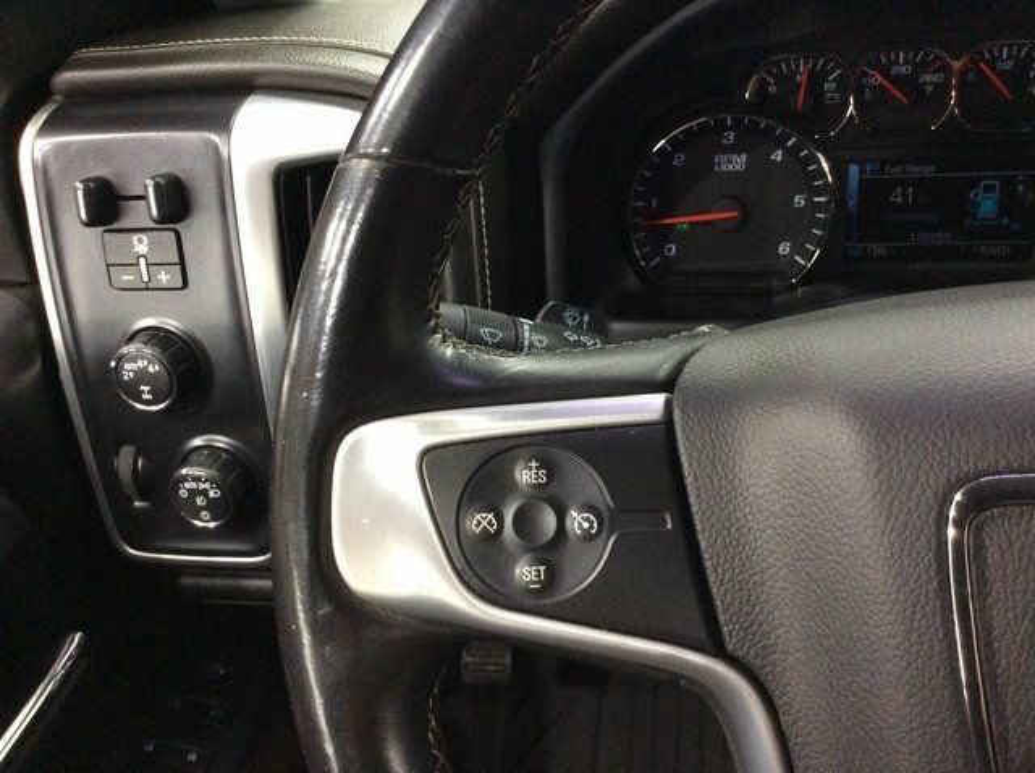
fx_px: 955
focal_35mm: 32
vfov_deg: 44.1
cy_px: 386
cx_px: 518
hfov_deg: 56.9
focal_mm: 3.3
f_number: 2.4
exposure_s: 1/20
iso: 250
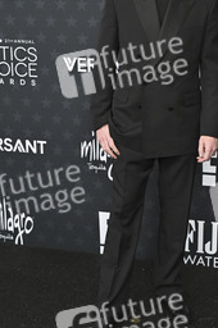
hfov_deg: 22.0
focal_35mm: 61
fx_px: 556
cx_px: 159
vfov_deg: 32.8
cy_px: 132
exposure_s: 1/320
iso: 1250
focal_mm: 39
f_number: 5.6
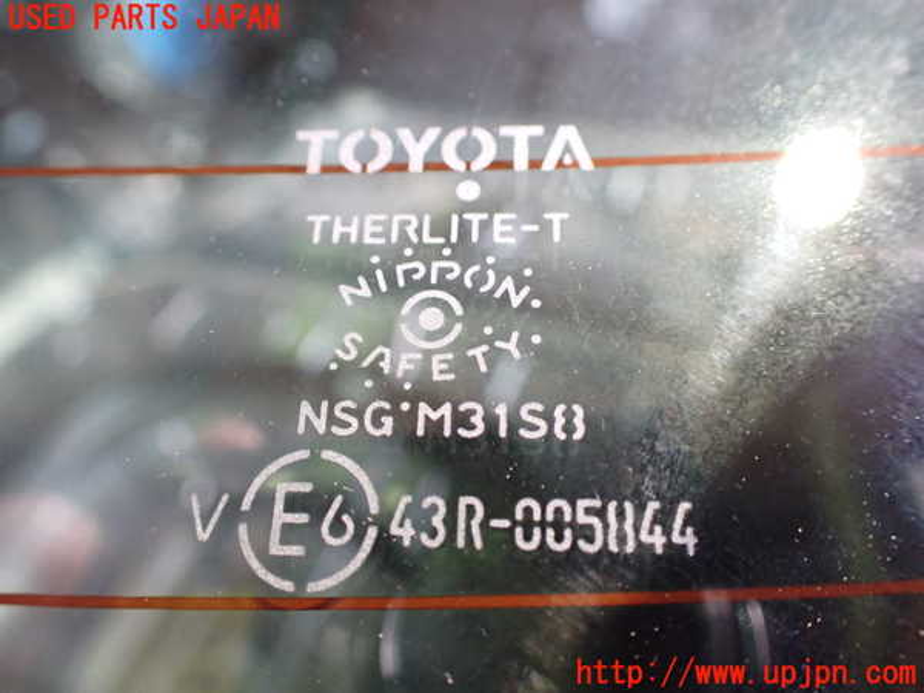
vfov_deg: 46.8
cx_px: 462
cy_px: 346
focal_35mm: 30
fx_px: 801
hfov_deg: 60.0
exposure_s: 1/30
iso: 800
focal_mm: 5.4
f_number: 2.3
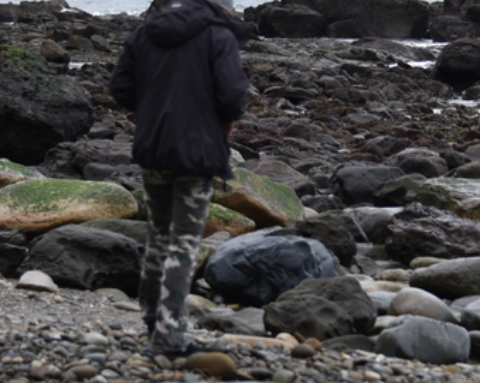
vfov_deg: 6.2
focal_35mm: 248
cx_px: 354
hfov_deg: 7.8
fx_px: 3522
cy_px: 76
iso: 100
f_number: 5.6
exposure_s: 1/160
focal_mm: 70
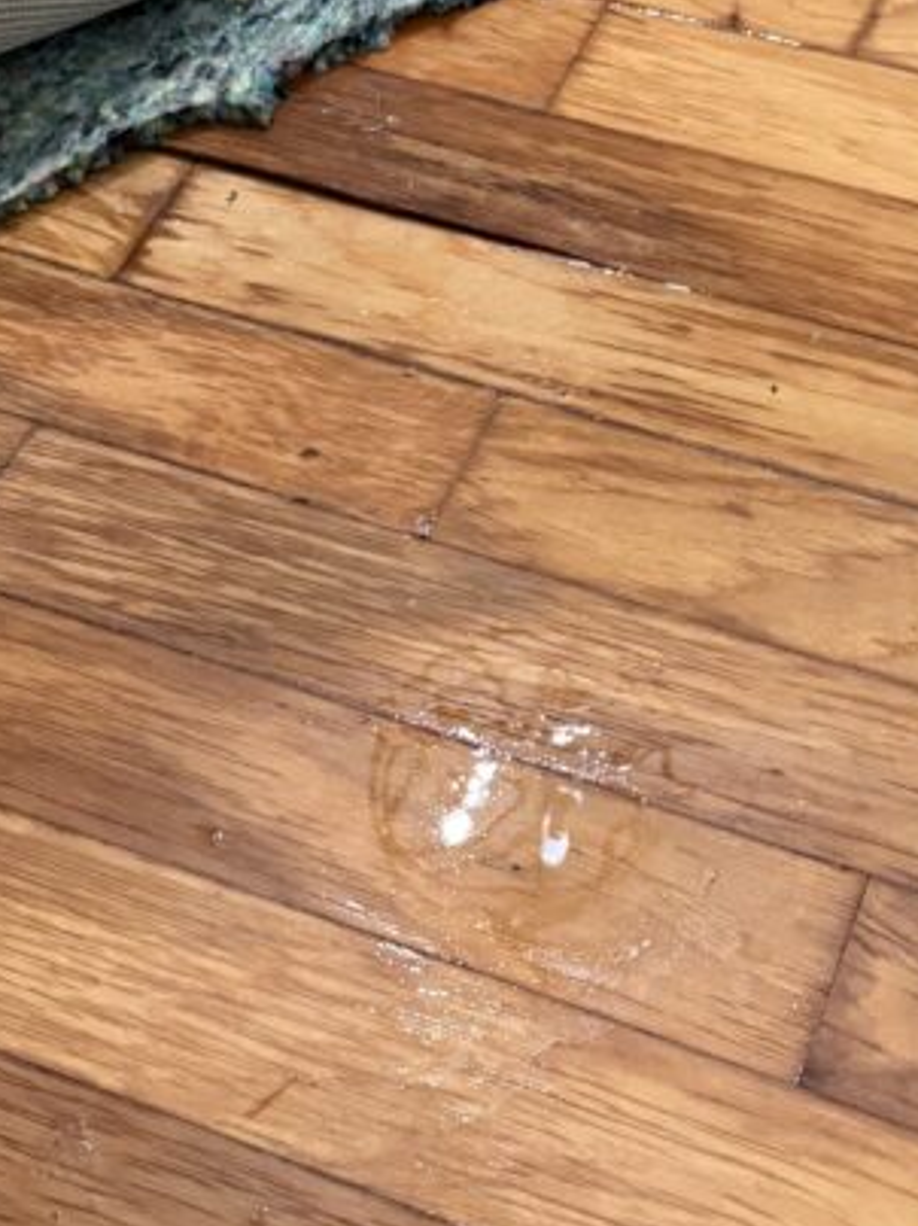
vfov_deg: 31.7
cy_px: 554
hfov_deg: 24.0
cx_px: 565
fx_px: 2158
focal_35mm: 61
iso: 640
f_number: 1.78
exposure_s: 1/60
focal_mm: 6.76
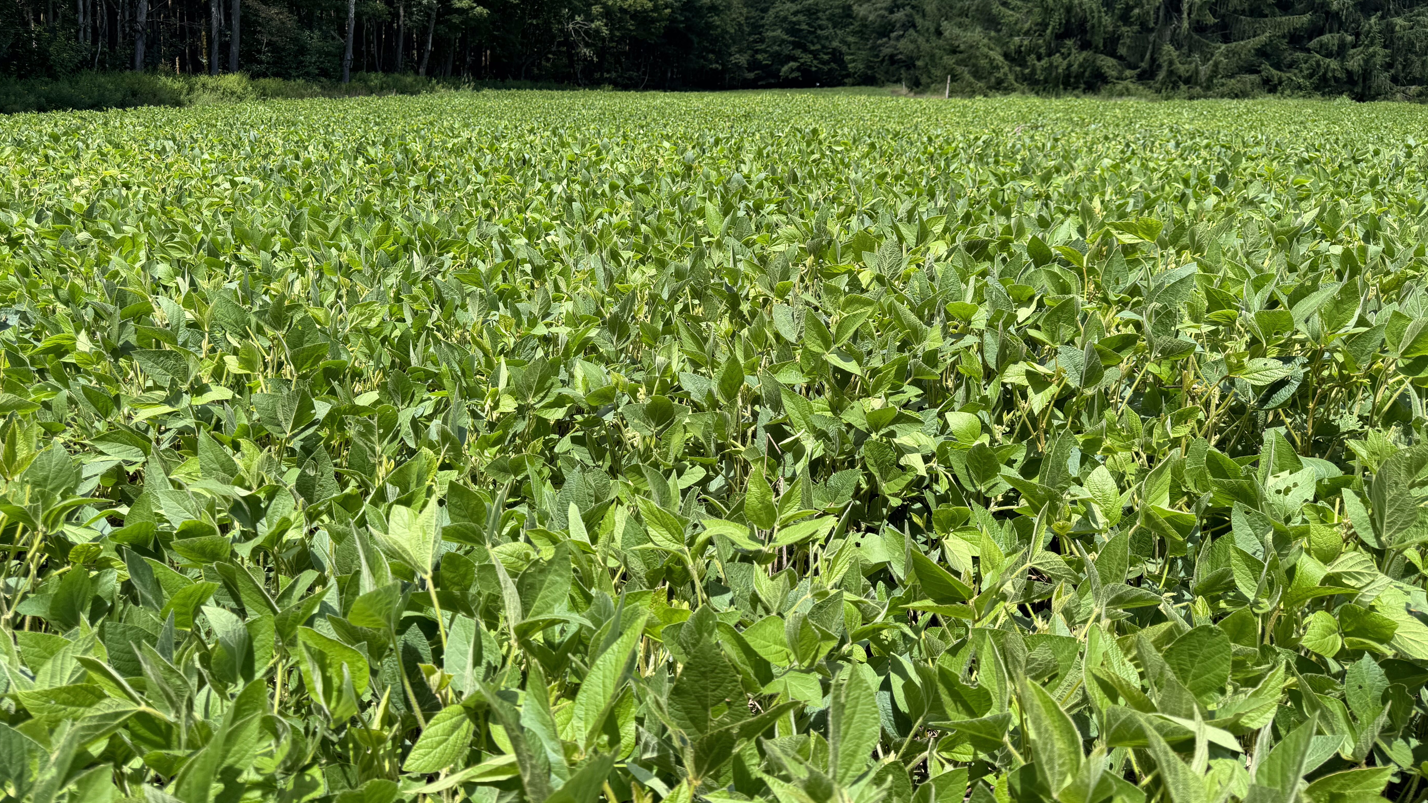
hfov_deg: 69.8
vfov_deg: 42.7
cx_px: 731
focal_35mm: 27
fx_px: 1022
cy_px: 318
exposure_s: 1/1767
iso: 80
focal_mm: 6.76
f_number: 1.78
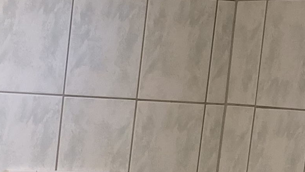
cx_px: -154
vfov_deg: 7.4
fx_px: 1270
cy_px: 342
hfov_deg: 13.0
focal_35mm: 157
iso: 80
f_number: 1.8
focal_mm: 3.99
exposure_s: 1/50
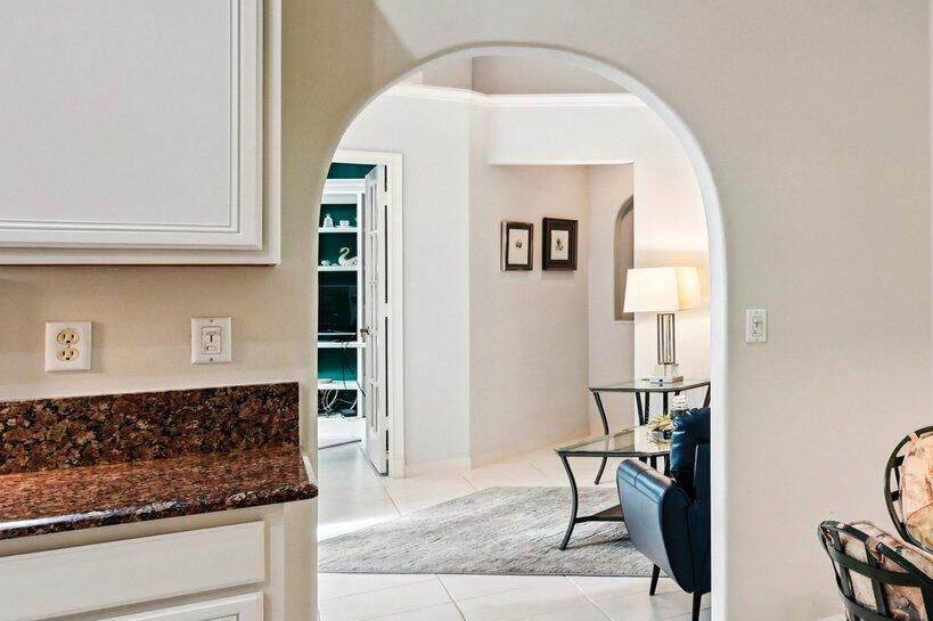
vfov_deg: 37.7
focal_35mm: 35
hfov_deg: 38.7
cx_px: 1139
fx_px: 907
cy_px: 269
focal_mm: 14
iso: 800
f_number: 8
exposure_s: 1/20
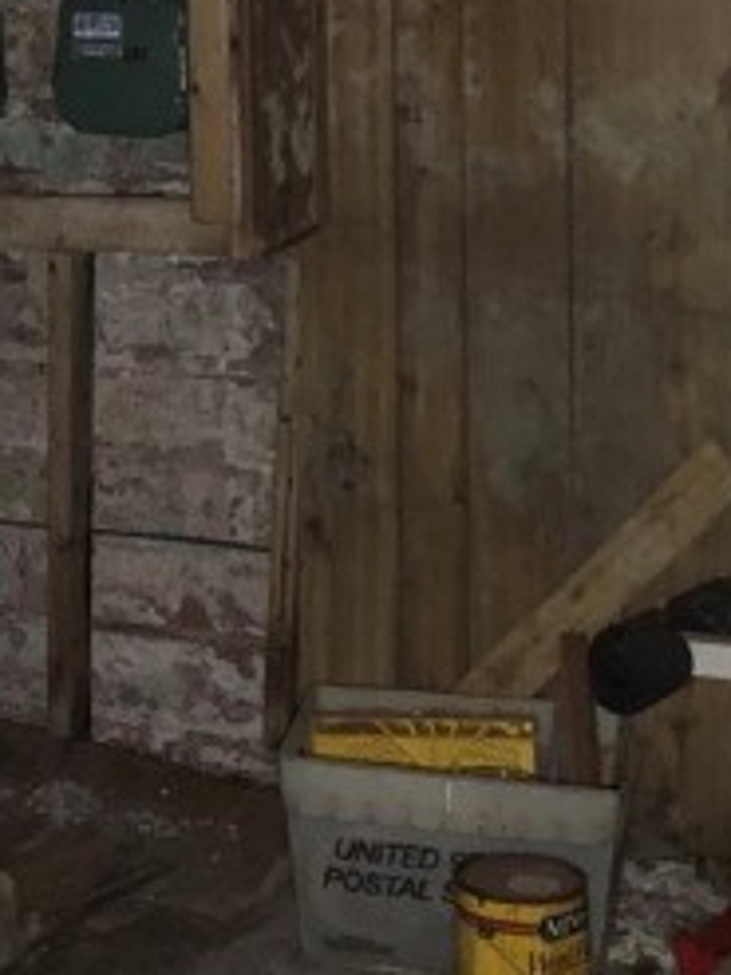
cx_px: -4
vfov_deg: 21.9
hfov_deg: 16.6
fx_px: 2452
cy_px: 67
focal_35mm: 87
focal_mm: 4
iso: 320
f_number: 1.8
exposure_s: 1/4
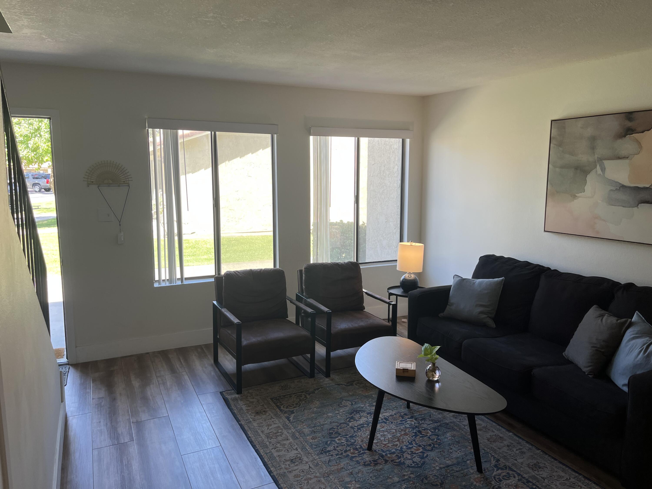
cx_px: 326
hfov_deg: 67.3
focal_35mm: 26
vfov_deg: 53.1
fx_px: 490
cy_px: 244
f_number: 1.6
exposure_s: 1/120
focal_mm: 5.1
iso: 40
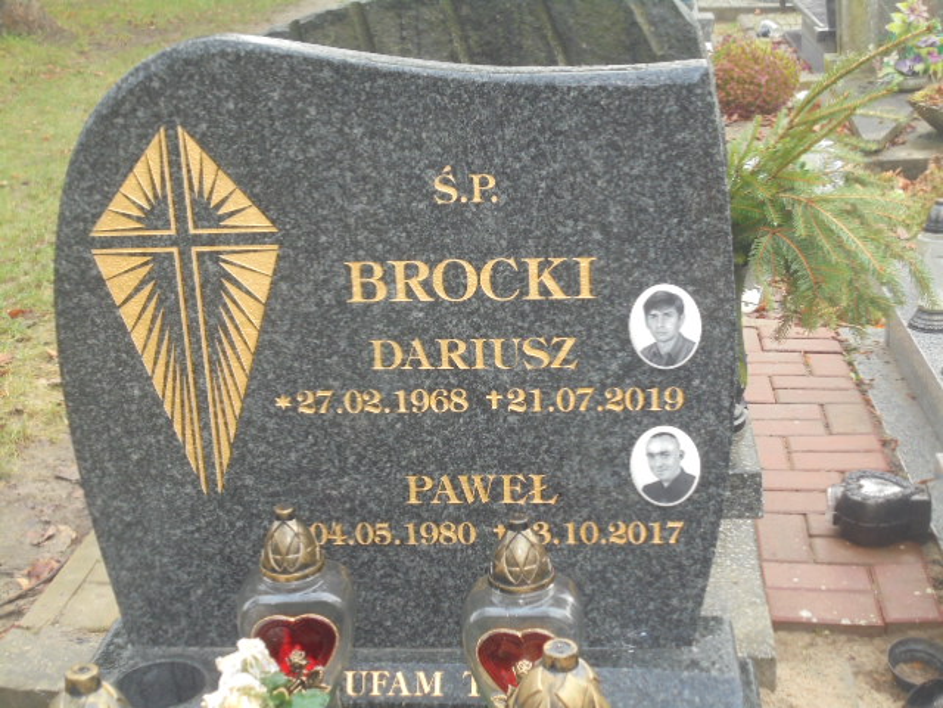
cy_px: 354
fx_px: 1526
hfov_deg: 34.3
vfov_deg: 26.1
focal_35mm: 56
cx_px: 472
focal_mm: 10.1
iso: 200
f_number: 5.2
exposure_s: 1/30
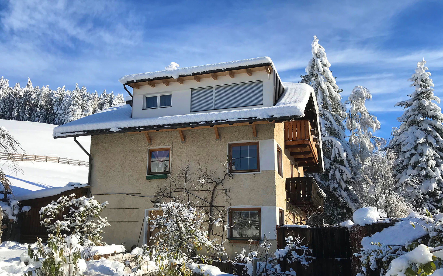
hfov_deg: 62.9
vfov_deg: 41.7
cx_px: 224
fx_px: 362
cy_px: 157
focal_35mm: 30
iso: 20
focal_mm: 3.99
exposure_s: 1/2907
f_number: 1.8
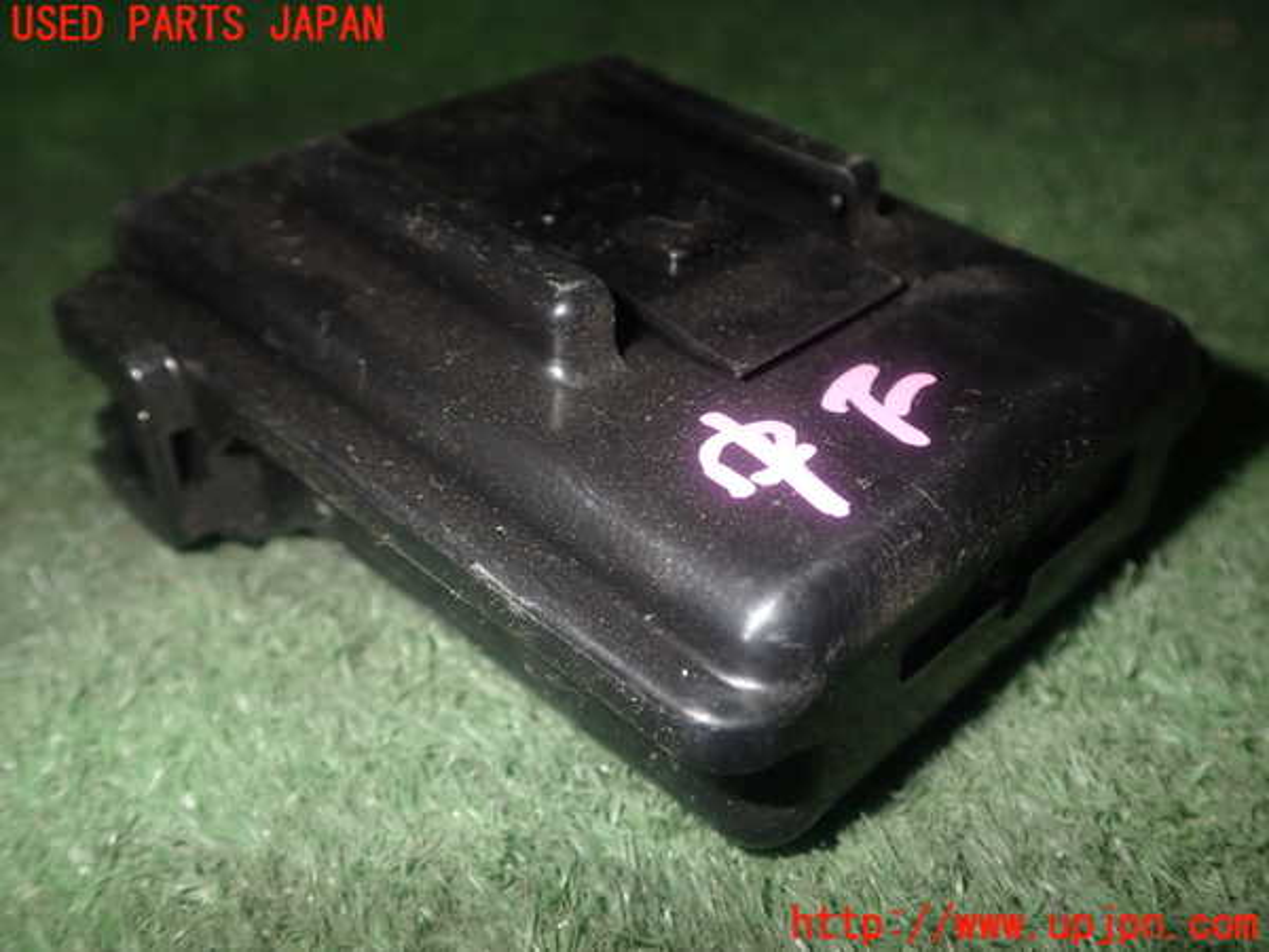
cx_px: 634
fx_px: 1320
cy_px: 476
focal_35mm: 36
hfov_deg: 51.4
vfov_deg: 39.7
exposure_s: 1/40
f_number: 7.1
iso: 200
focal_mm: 6.37
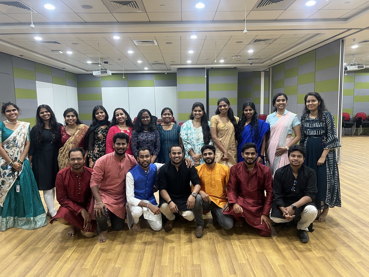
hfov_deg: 67.3
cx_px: 184
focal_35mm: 26
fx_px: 277
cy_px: 138
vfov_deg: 53.1
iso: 200
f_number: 1.5
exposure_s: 1/50
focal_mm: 5.7
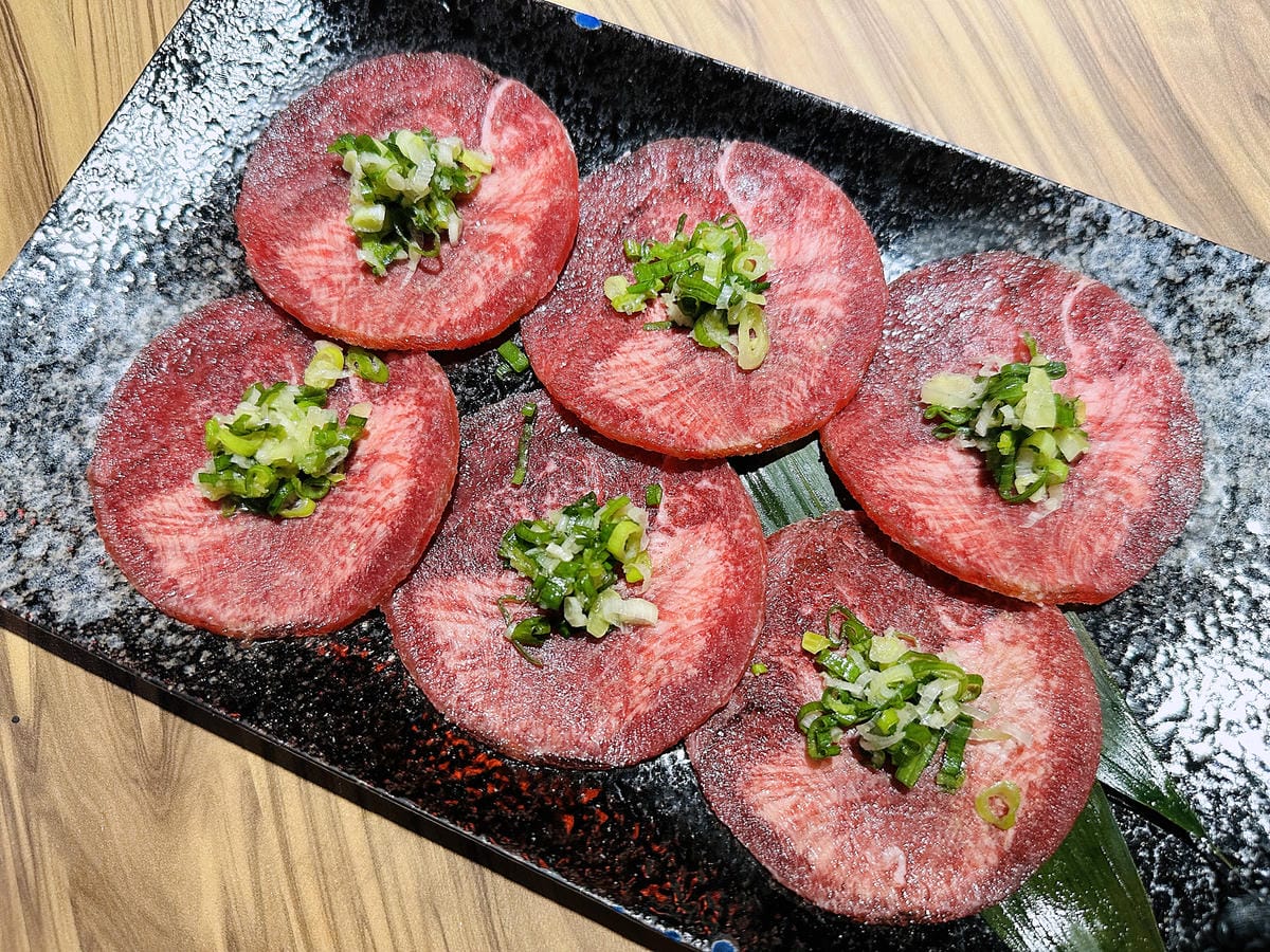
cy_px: 476
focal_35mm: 24
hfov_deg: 71.6
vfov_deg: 56.8
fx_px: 881
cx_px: 635
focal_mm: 6.86
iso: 250
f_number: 1.78
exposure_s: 1/60
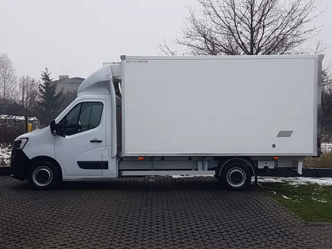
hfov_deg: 67.3
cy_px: 124
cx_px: 166
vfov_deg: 53.1
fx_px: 249
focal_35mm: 26
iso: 40
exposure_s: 1/542
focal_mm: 4.2
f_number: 1.7
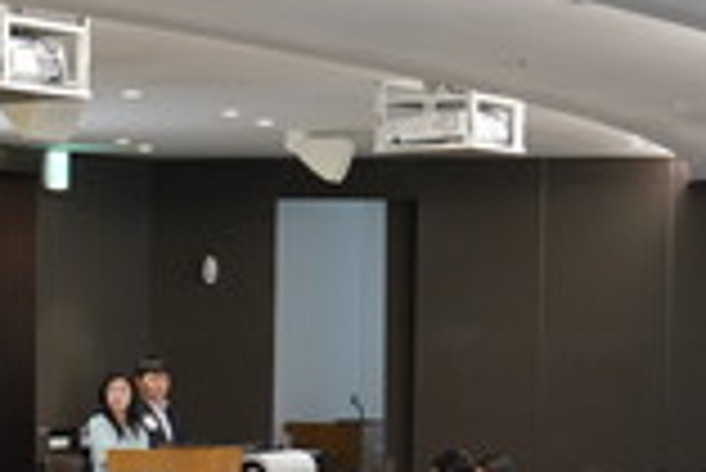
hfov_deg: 13.6
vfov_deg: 9.2
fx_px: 2925
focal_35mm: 149
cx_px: 9
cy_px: 479
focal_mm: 39
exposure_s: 1/160
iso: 1600
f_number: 3.5
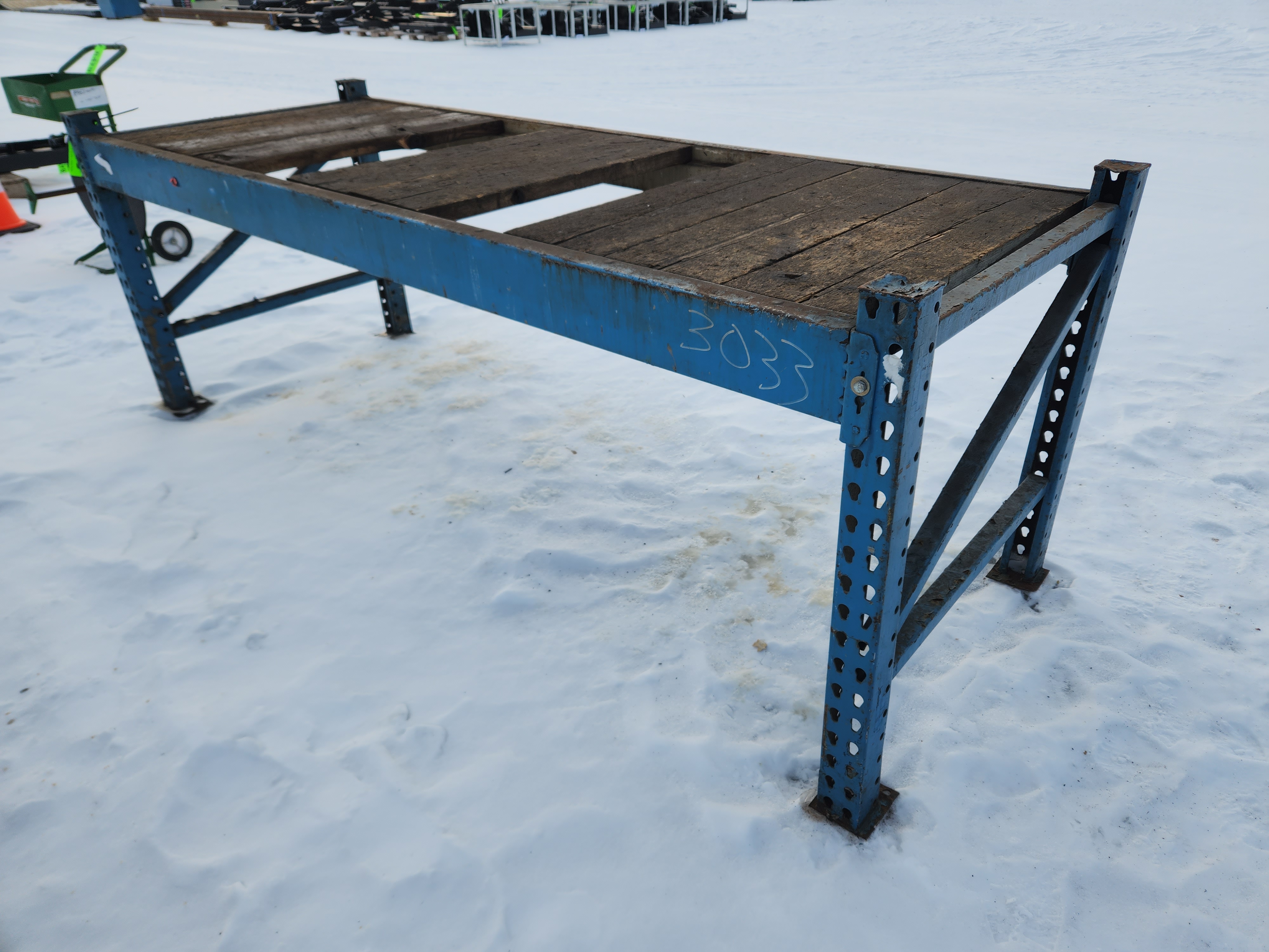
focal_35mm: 23
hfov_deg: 73.9
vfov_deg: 58.9
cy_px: 476
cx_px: 634
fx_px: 843
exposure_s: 1/476
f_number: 1.8
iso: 20
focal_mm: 5.4
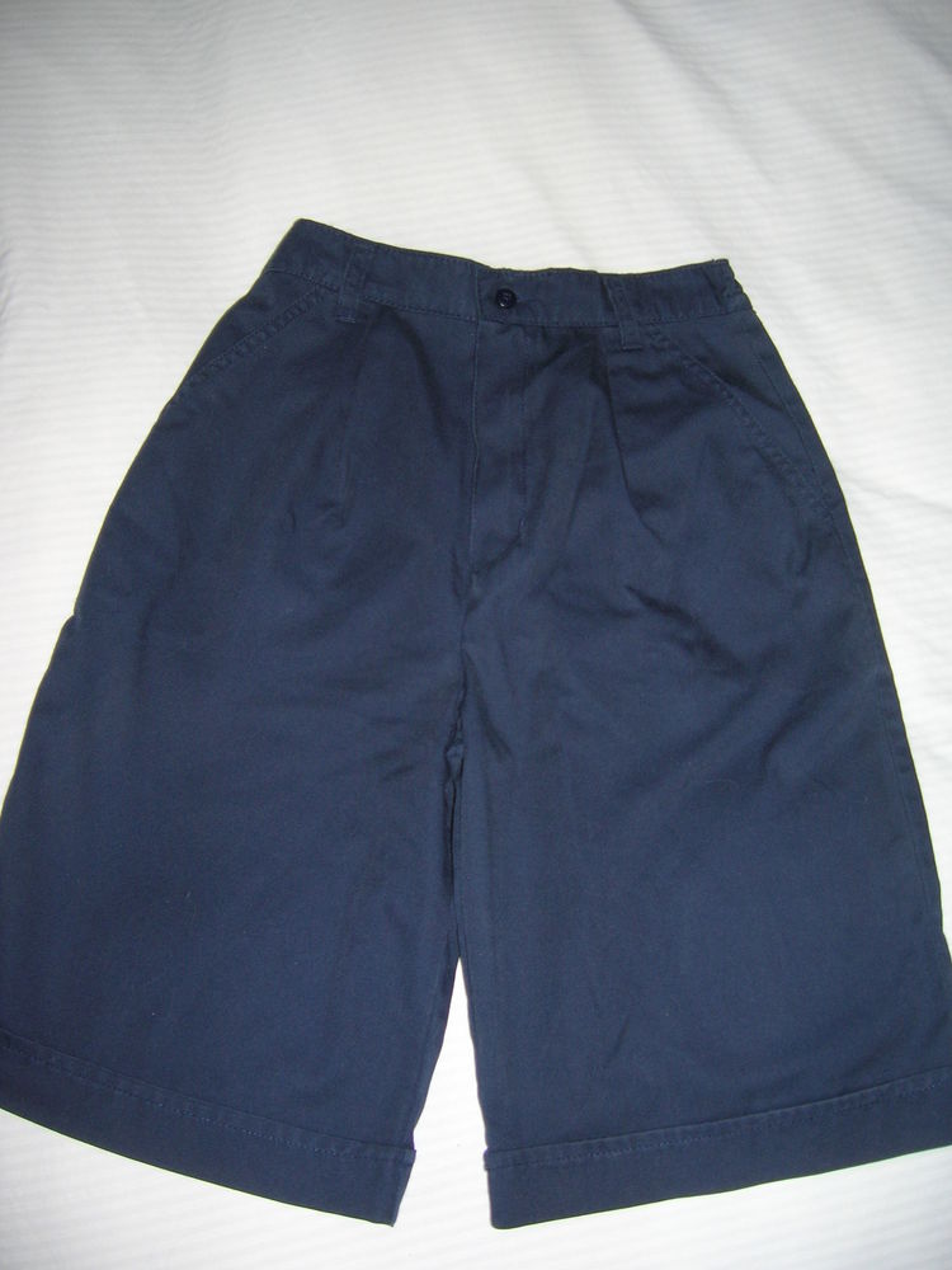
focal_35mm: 34
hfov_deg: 41.8
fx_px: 1247
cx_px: 476
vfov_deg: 54.0
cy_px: 635
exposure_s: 1/60.1
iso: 50
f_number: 2.9
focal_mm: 5.7
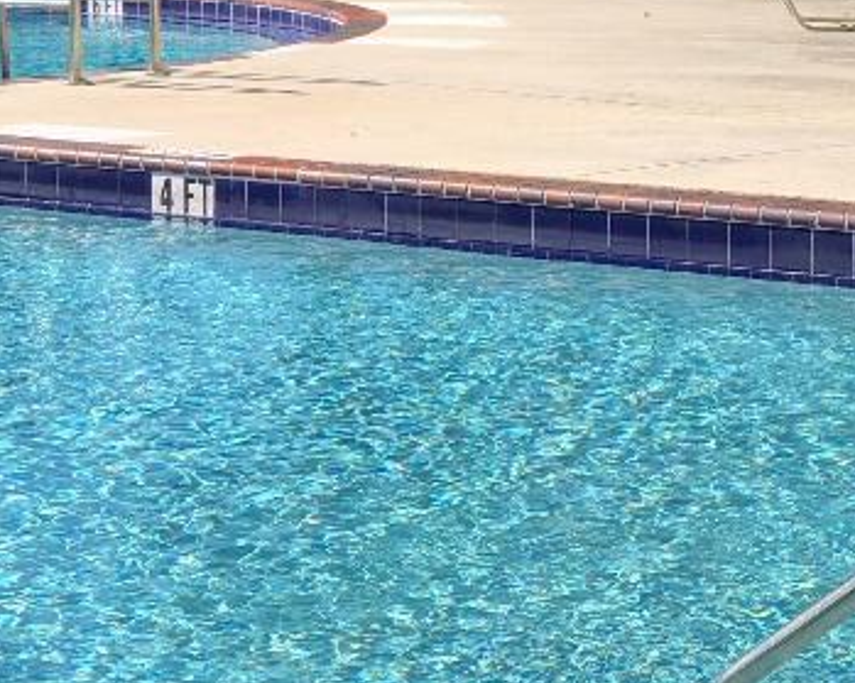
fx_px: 3769
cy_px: -113
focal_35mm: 149
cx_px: 468
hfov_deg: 12.9
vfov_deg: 10.2
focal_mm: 6
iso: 16
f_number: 2.4
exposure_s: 1/941
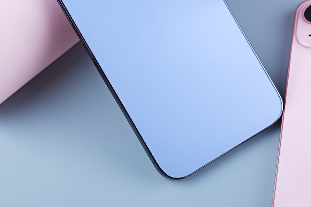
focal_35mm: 212
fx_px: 1832
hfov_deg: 9.6
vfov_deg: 6.5
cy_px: 58
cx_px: 309
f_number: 9
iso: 100
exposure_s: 1/100
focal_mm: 105
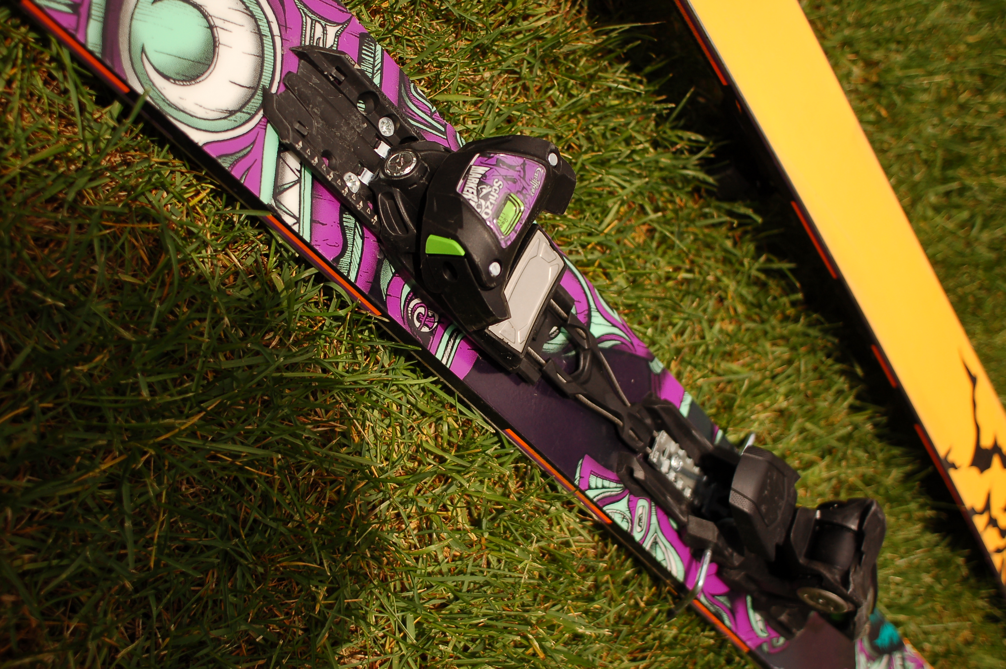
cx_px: 503
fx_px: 1005
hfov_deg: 53.2
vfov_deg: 36.8
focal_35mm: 36
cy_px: 334
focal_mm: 24
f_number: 2.8
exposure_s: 1/4000
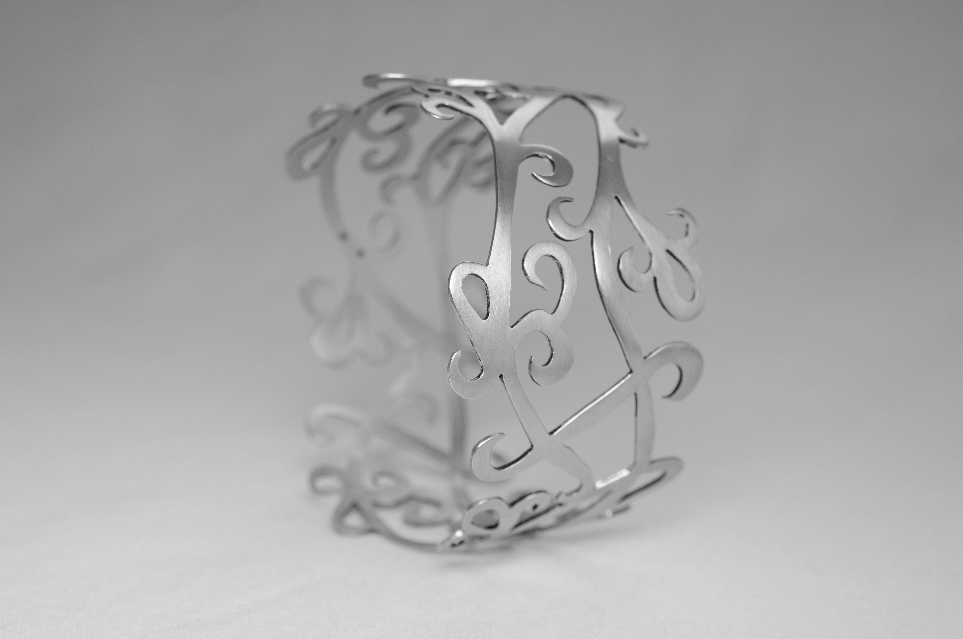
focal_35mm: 69
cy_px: 320
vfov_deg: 19.7
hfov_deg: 29.3
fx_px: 1843
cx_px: 482
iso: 200
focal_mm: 46
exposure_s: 1/60
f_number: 8
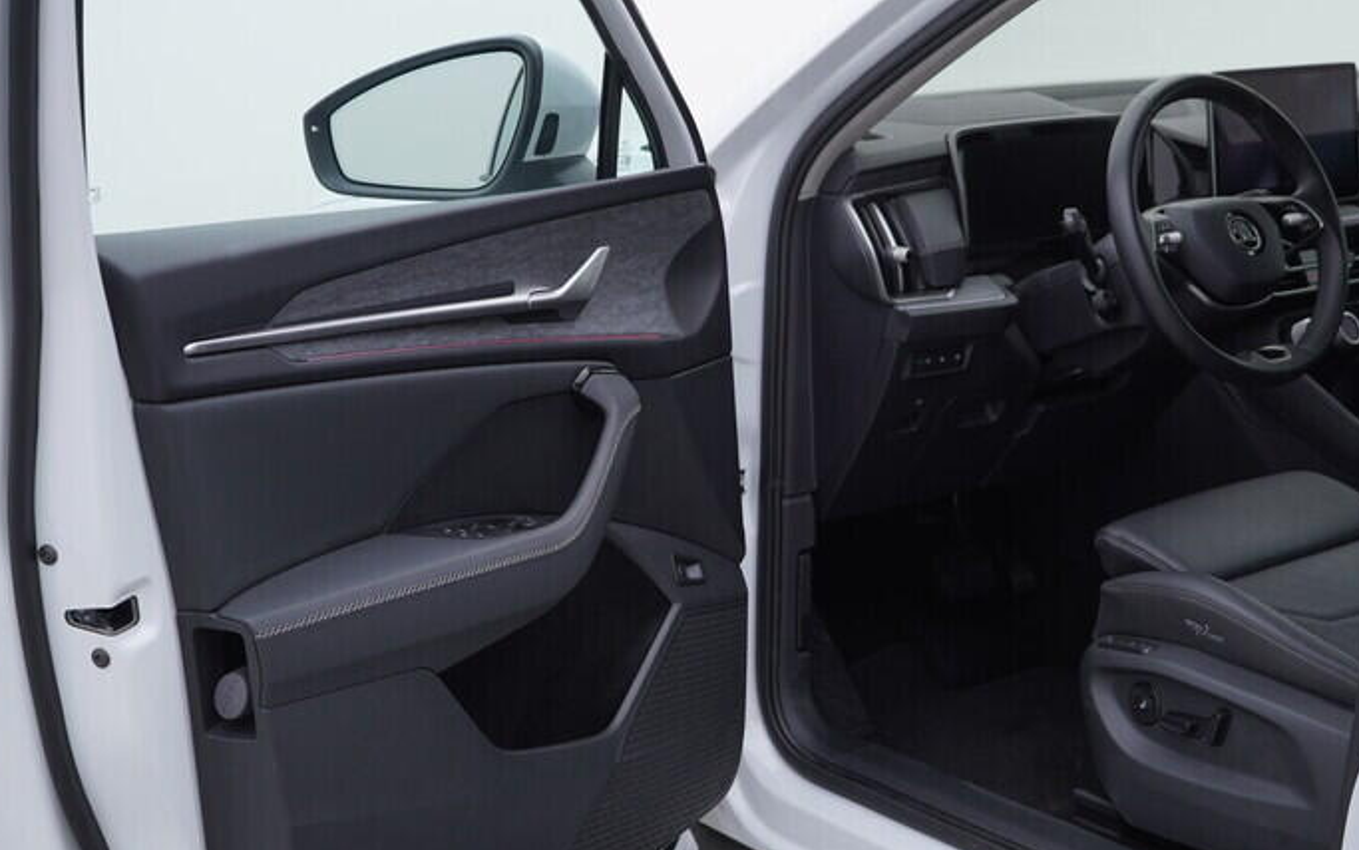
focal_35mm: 55
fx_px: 2037
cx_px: 766
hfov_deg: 36.8
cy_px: 391
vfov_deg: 23.6
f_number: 3.5
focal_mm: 24
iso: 125
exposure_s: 1/60
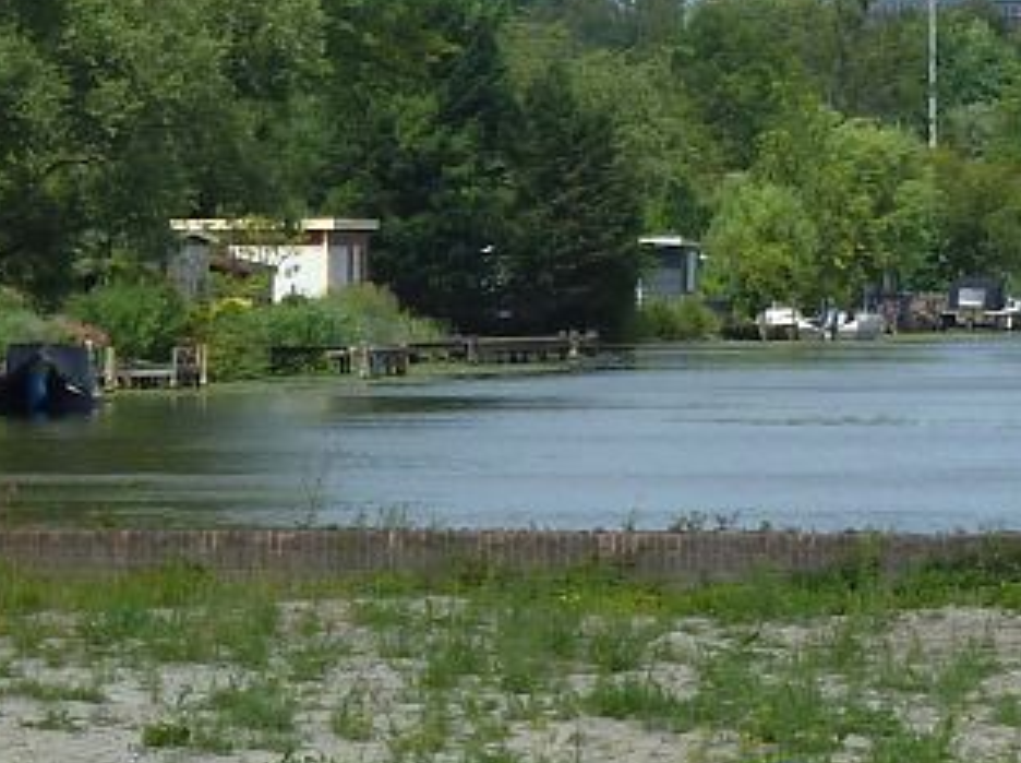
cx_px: 1630
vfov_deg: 4.3
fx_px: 10042
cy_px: 105
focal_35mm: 341
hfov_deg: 5.7
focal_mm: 17
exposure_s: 1/500
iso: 80
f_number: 5
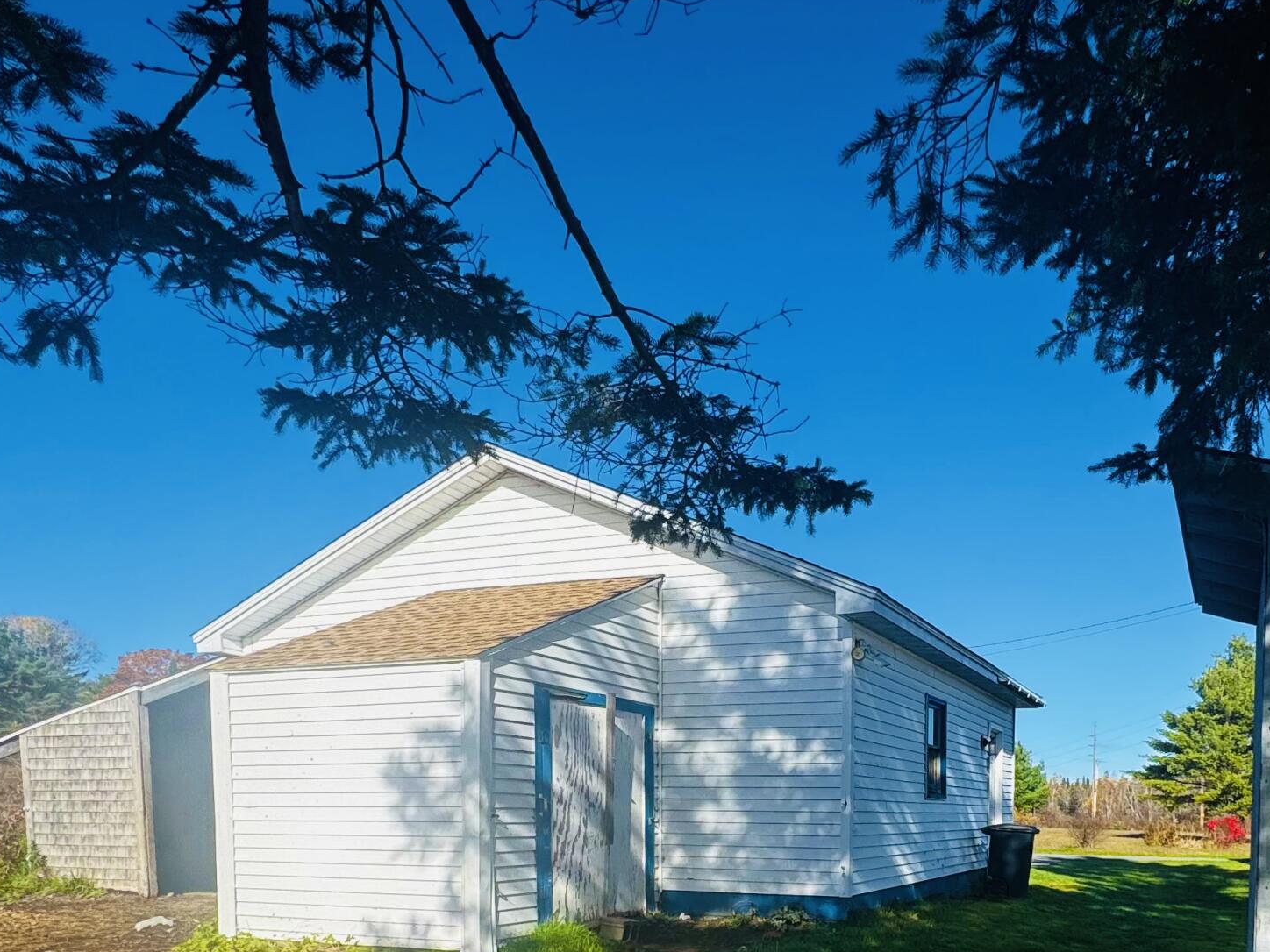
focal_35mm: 29
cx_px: 841
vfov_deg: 43.2
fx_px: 1064
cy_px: 893
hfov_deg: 60.3
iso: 50
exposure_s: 1/1709
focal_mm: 2.22
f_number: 2.2
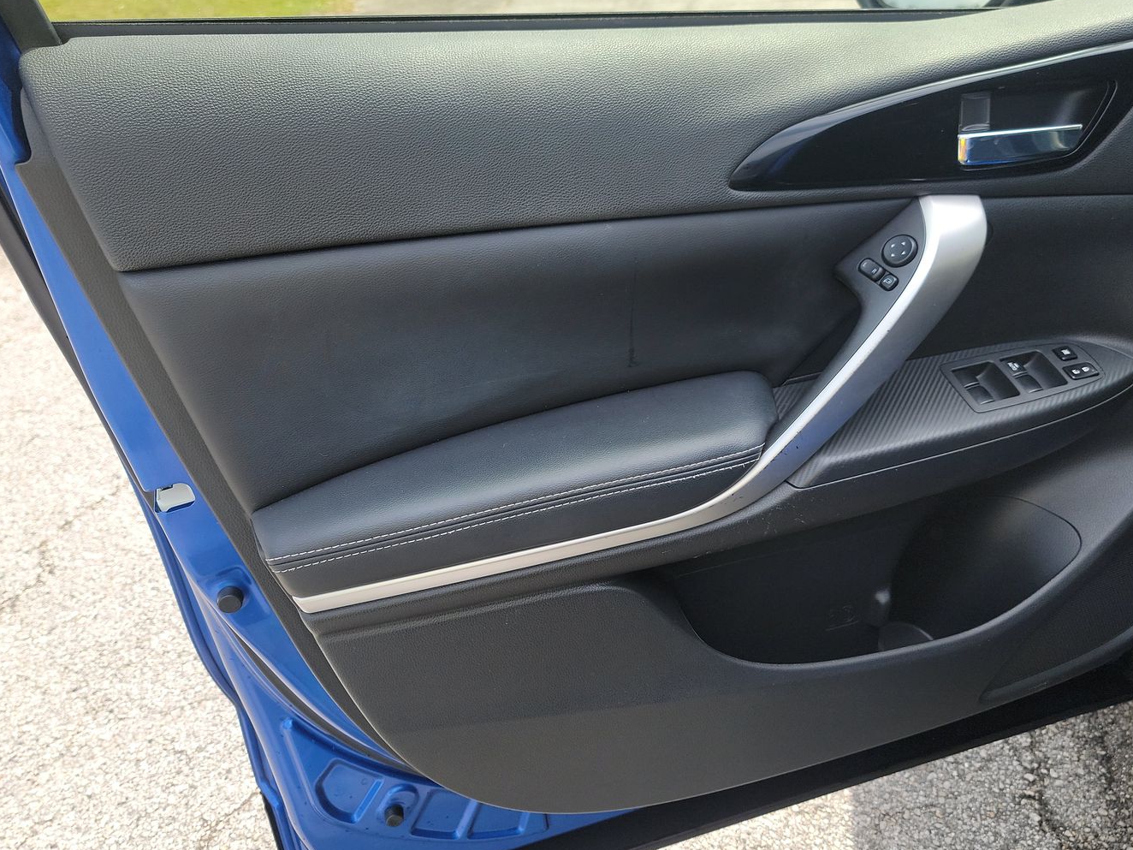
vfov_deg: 48.2
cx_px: 625
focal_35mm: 29
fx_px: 949
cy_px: 408
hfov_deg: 61.5
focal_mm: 6.7
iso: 50
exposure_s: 1/311
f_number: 1.8
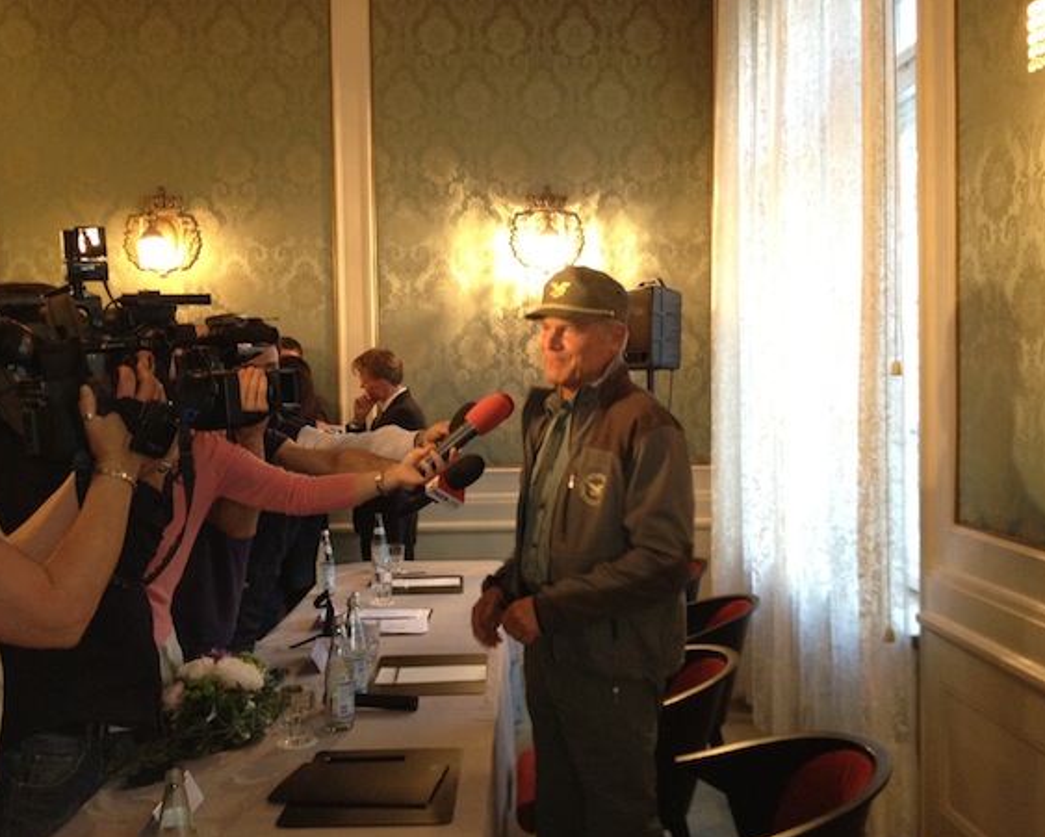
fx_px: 1145
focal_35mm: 37
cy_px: 423
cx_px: 555
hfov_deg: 49.0
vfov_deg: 40.2
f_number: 2.4
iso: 250
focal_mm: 4.28
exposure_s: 1/20
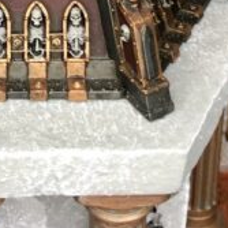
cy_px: -141
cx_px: 49
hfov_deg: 15.2
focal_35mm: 114
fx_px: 850
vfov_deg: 14.1
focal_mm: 3.99
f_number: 1.8
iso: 32
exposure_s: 1/33
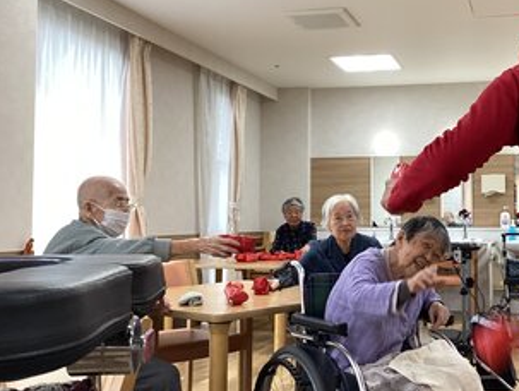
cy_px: 187
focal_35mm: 46
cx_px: 379
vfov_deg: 31.6
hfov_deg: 40.2
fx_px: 691
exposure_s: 1/50
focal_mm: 3.3
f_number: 2.4
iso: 125
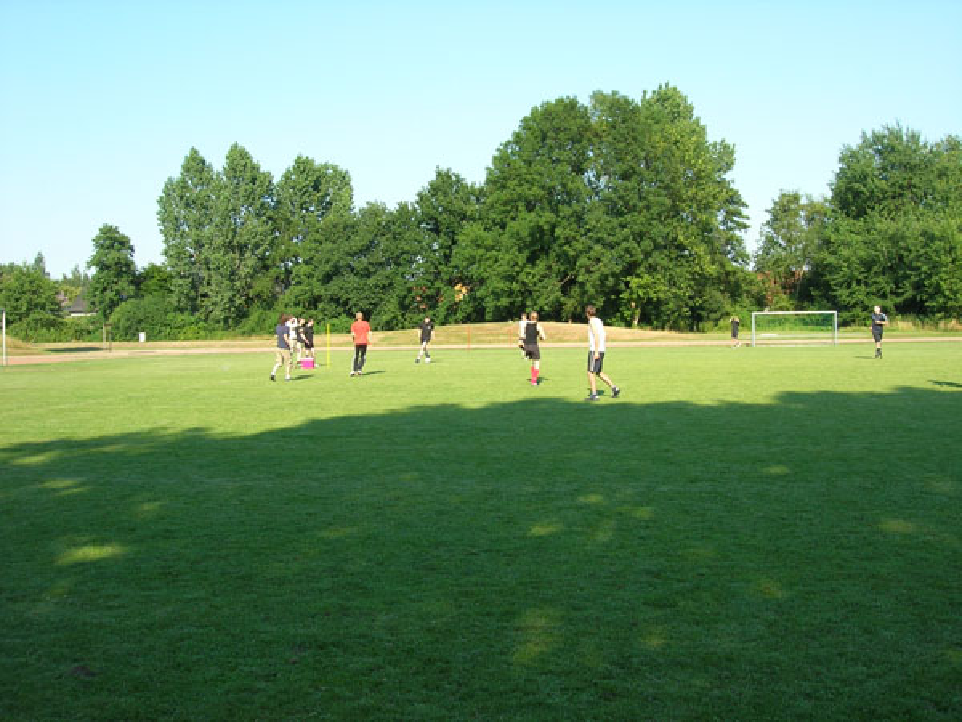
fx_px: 1056
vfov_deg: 37.7
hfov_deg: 49.0
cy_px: 361
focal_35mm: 38
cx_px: 481
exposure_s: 1/245
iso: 64
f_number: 4.8
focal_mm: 7.8
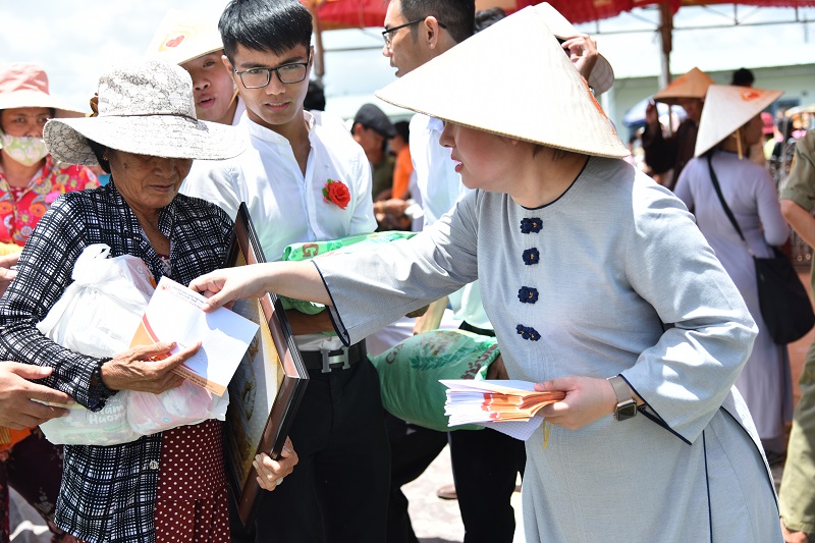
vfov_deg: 27.0
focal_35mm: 50
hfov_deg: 39.6
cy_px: 272
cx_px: 408
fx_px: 1132
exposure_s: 1/320
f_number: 4
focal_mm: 50
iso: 64
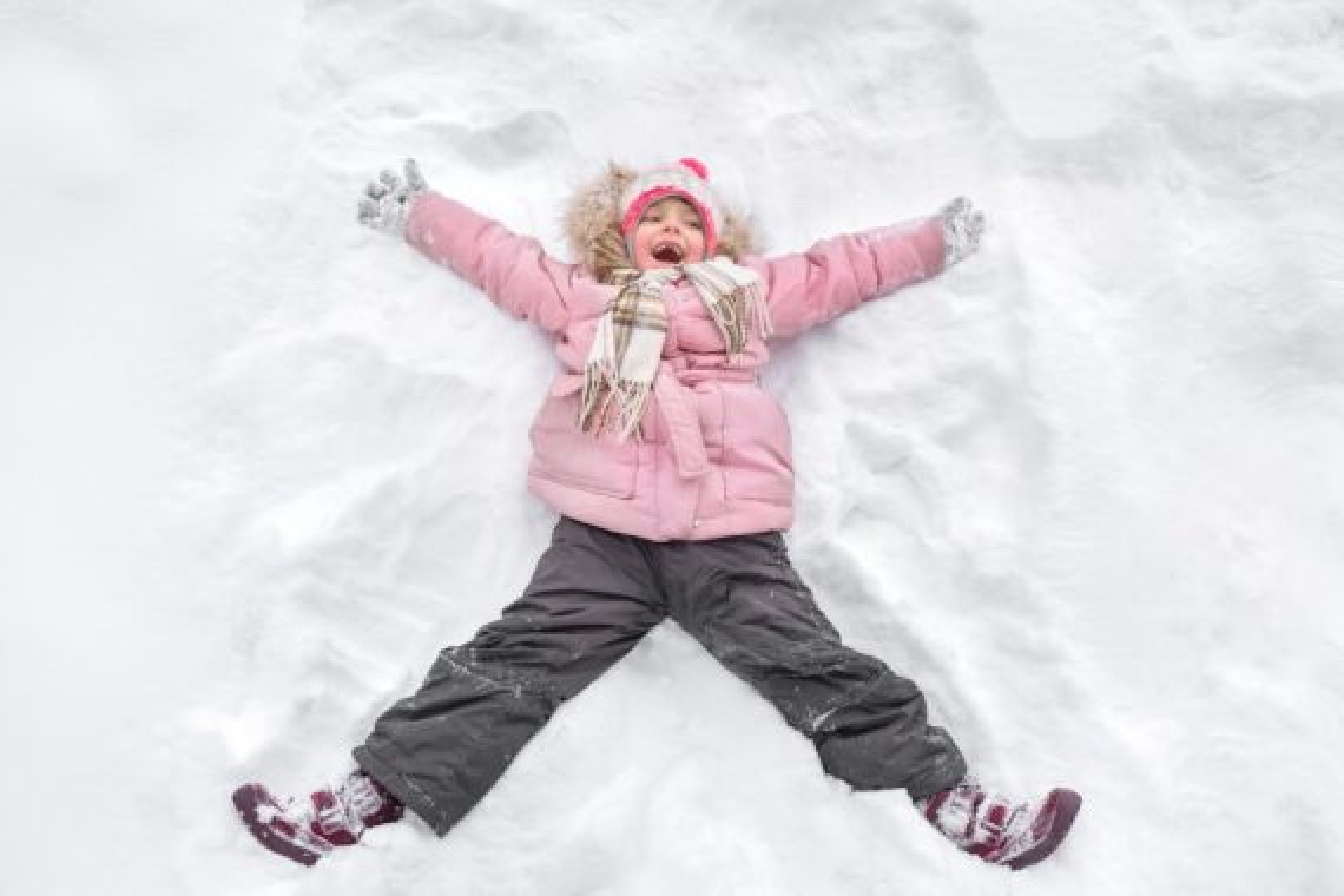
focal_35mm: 35
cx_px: 672
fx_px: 1307
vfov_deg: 37.9
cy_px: 448
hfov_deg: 54.4
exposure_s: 1/400
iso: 640
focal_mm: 35
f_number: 6.3
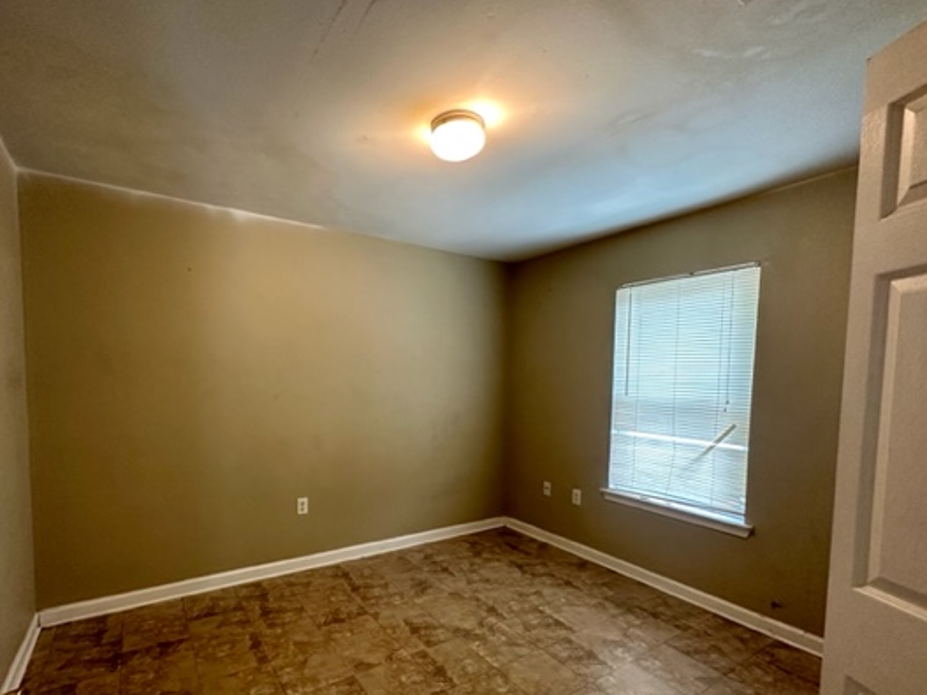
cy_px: 410
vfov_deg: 74.1
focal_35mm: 17
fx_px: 455
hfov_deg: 90.8
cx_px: 422
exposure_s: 1/60
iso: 250
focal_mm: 2.22
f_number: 2.2
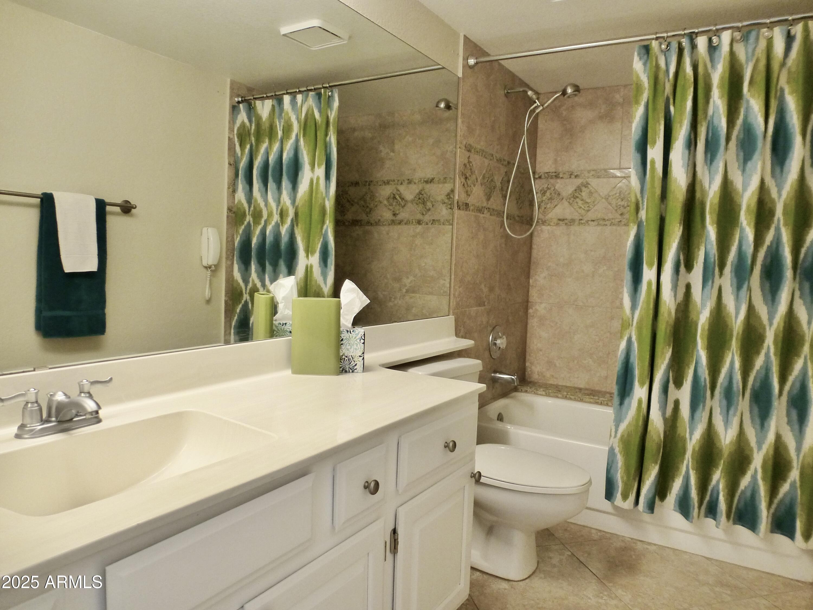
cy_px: 305
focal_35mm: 24
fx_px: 564
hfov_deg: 71.6
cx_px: 406
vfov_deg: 56.8
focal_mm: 4.3
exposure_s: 1/40
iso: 400
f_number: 3.3
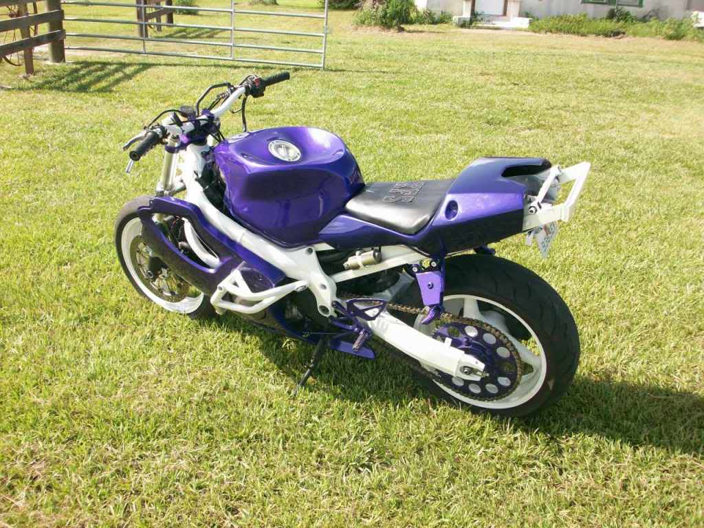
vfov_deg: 41.8
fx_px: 691
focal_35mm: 34
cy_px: 264
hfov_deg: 54.0
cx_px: 352
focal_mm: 5.7
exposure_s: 1/413
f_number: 2.8
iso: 64
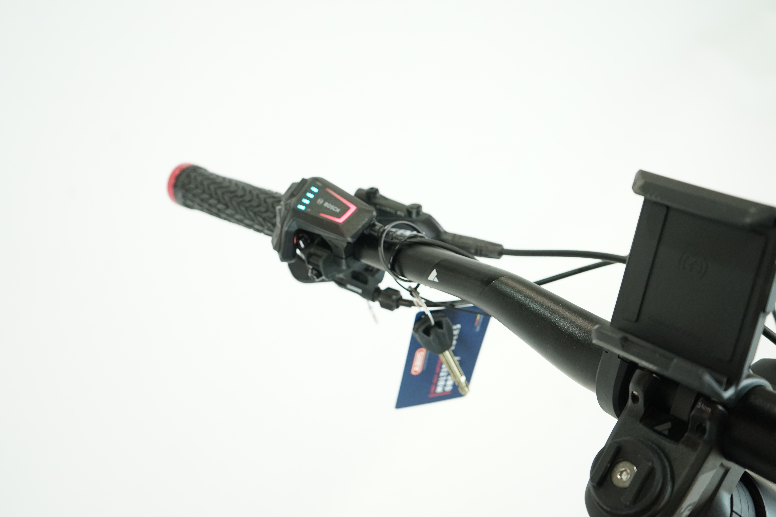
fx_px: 884
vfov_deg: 32.6
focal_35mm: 41
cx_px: 388
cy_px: 258
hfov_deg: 47.4
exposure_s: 1/200
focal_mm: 41
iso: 2500
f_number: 5
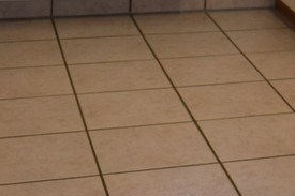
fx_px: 966
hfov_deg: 16.3
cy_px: -206
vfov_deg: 10.6
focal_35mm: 118
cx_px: 394
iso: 400
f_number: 5.6
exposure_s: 1/125
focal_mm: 18
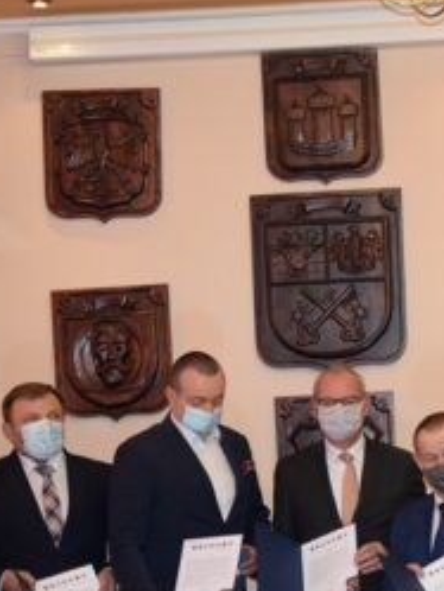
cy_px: 382
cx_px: 413
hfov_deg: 10.6
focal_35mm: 139
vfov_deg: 14.2
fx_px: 2375
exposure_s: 1/60
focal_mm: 40
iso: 1250
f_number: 4.5
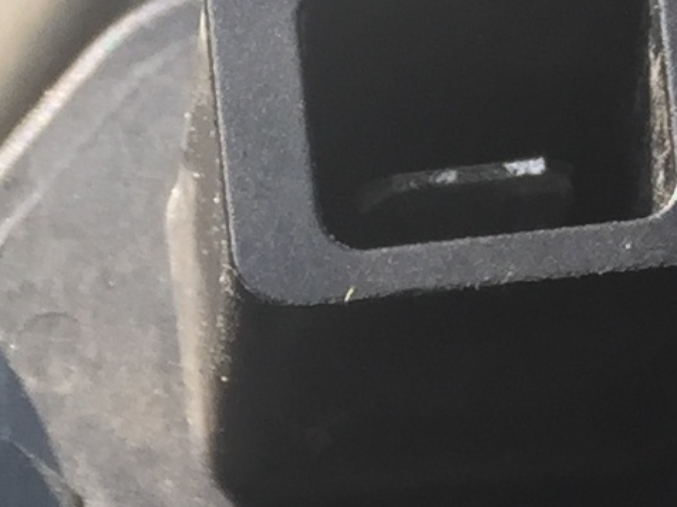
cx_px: -121
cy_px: 1481
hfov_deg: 9.8
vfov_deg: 6.8
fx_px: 3892
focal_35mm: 199
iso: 40
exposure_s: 1/120
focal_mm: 4.15
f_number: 2.2
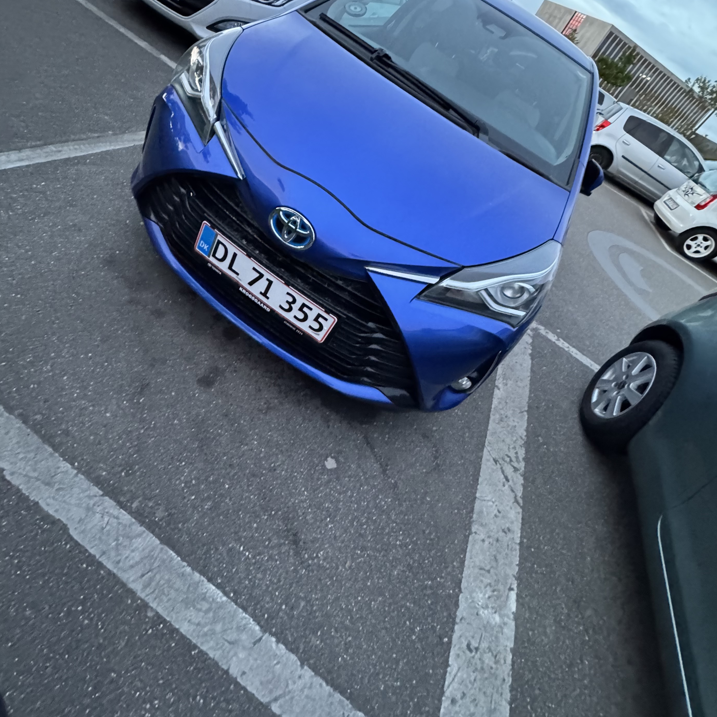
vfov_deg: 79.1
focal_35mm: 18
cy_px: 264
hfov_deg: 80.7
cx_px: 359
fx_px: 422
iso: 1250
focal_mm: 2.22
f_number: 2.2
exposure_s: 1/54
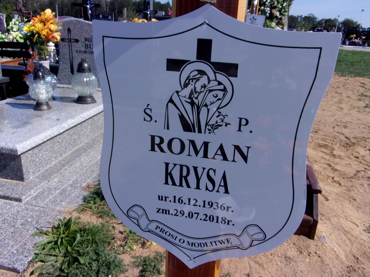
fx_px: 299
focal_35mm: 28
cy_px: 138
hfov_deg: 63.4
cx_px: 185
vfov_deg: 49.7
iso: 80
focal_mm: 5.1
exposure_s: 1/100
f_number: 10.8
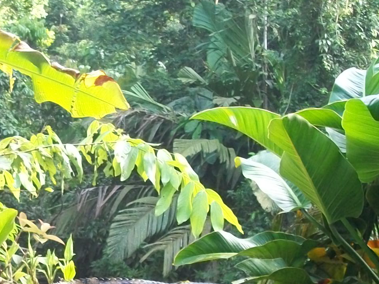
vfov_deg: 12.2
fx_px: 1325
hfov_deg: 16.1
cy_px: 251
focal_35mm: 121
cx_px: 35
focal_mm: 9.4
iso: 160
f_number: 3.4
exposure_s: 1/30
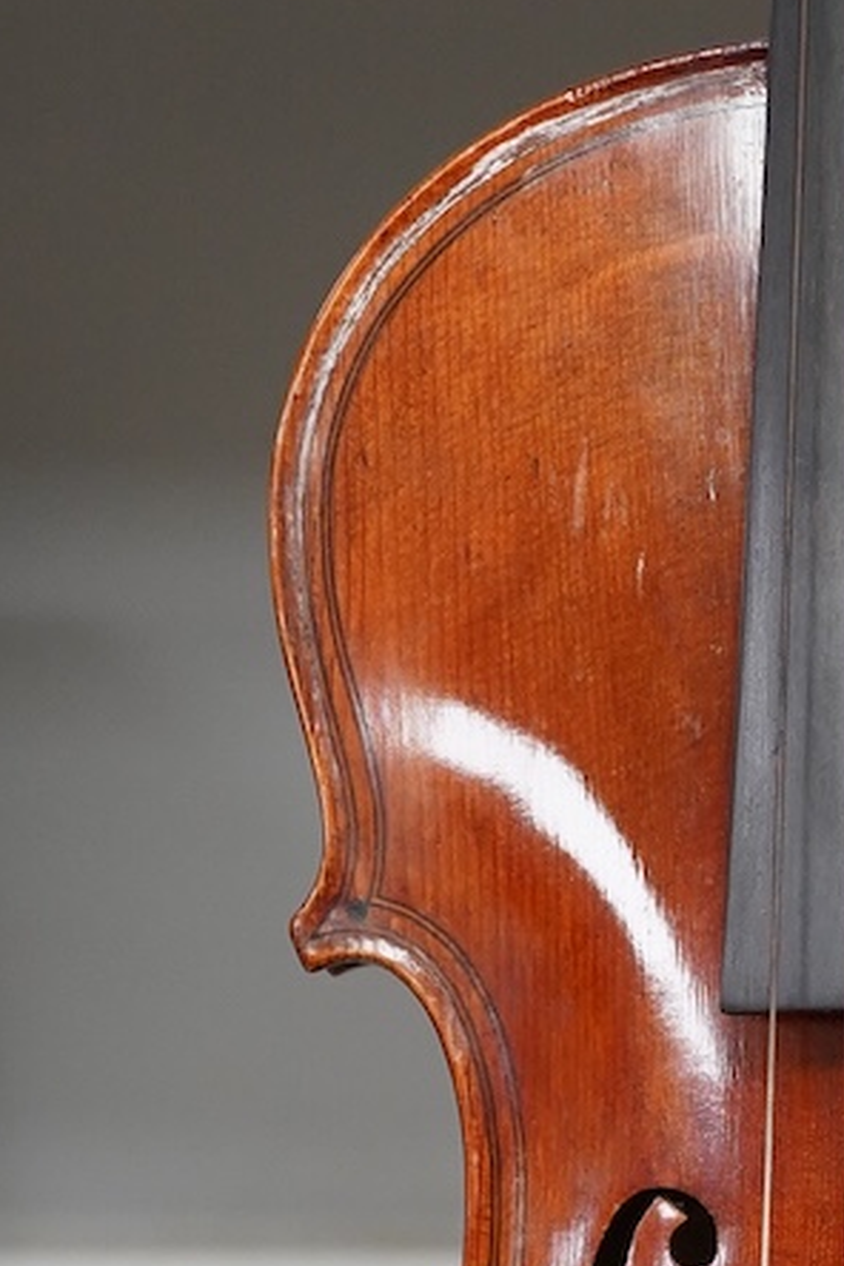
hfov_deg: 11.9
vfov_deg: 17.5
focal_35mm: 114
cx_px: 855
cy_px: 1313
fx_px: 4009
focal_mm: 30
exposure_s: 1/200
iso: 2000
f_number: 4
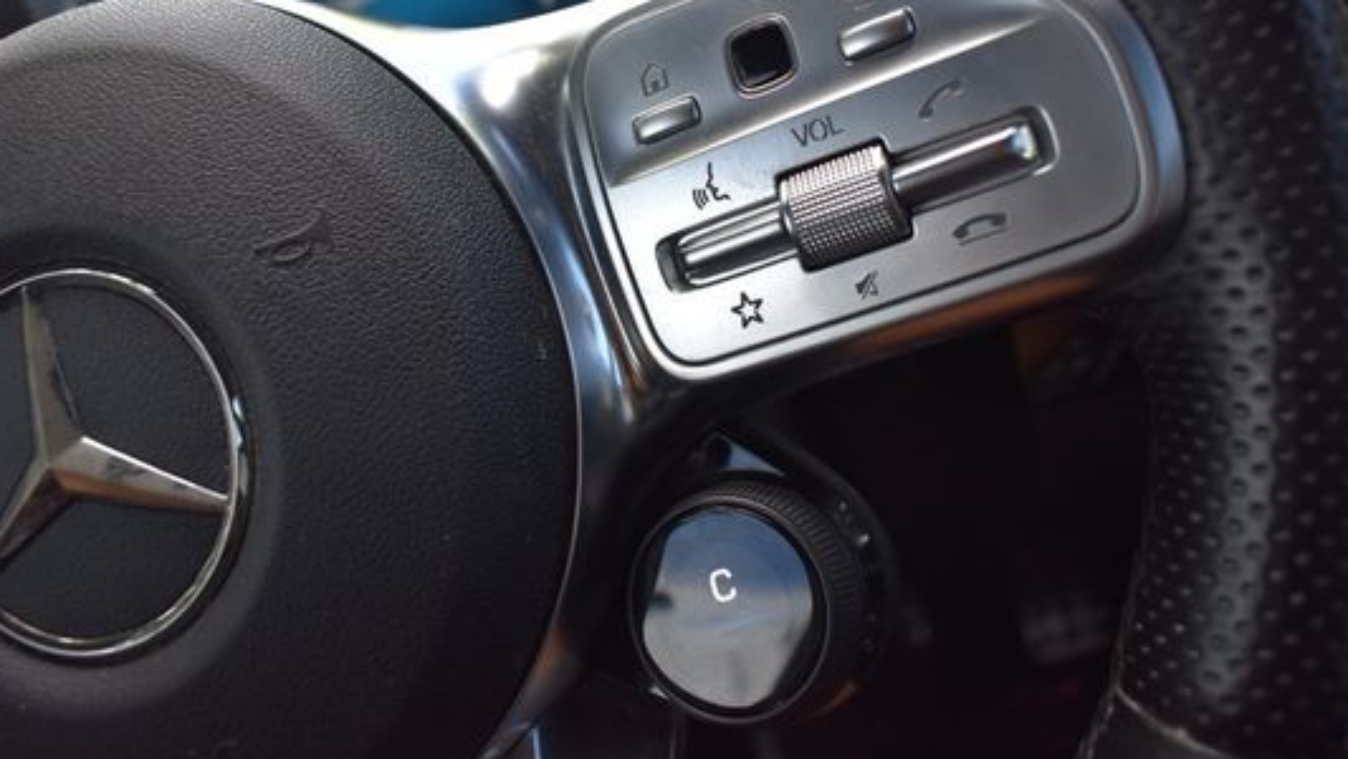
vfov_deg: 34.3
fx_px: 1215
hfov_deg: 58.0
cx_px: 632
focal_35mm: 34
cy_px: 237
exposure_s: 1/250
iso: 560
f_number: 3.5
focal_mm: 18
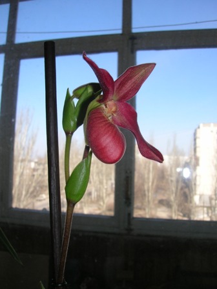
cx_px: 108
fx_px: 284
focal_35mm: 34
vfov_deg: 54.0
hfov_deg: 41.8
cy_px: 144
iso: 50
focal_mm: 5.7
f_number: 4.9
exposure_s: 1/166
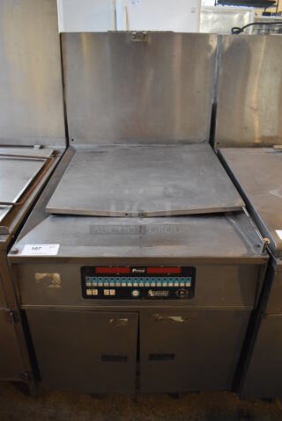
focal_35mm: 27
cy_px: 210
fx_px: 317
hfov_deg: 48.0
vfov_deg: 67.4
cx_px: 141
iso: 2200
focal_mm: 18
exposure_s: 1/125
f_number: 3.5
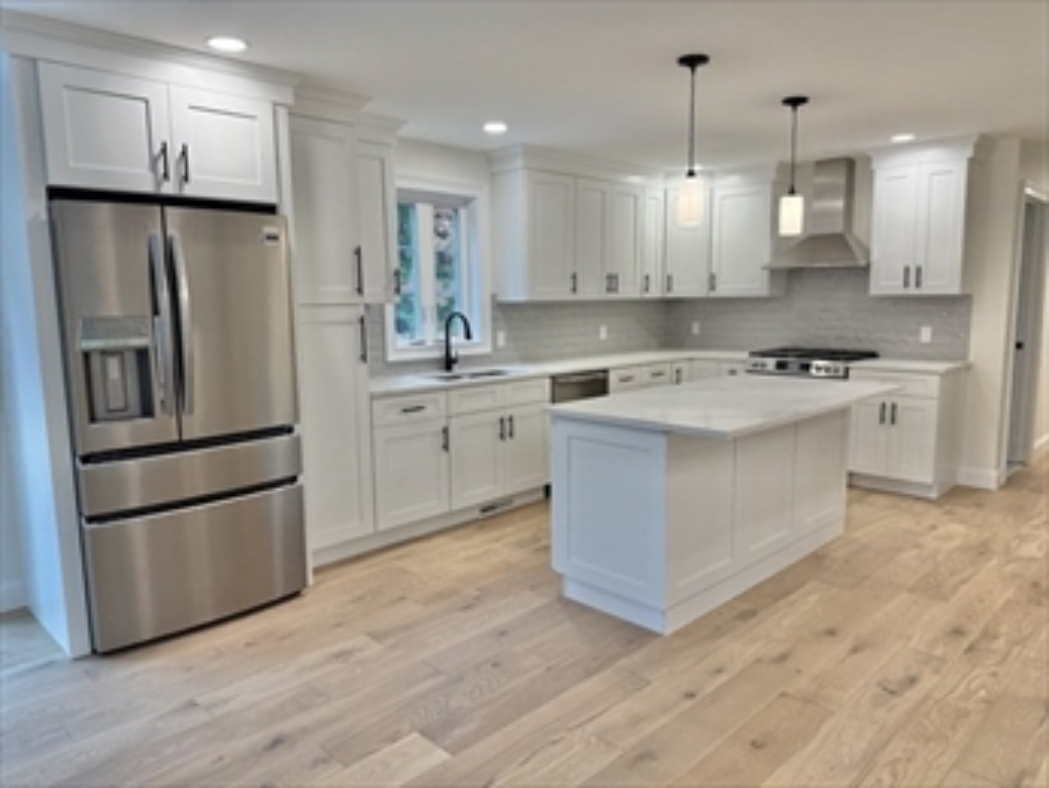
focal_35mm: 24
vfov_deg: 56.9
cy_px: 394
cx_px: 524
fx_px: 728
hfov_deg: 71.6
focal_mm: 6.76
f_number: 1.78
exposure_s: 1/224
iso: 200
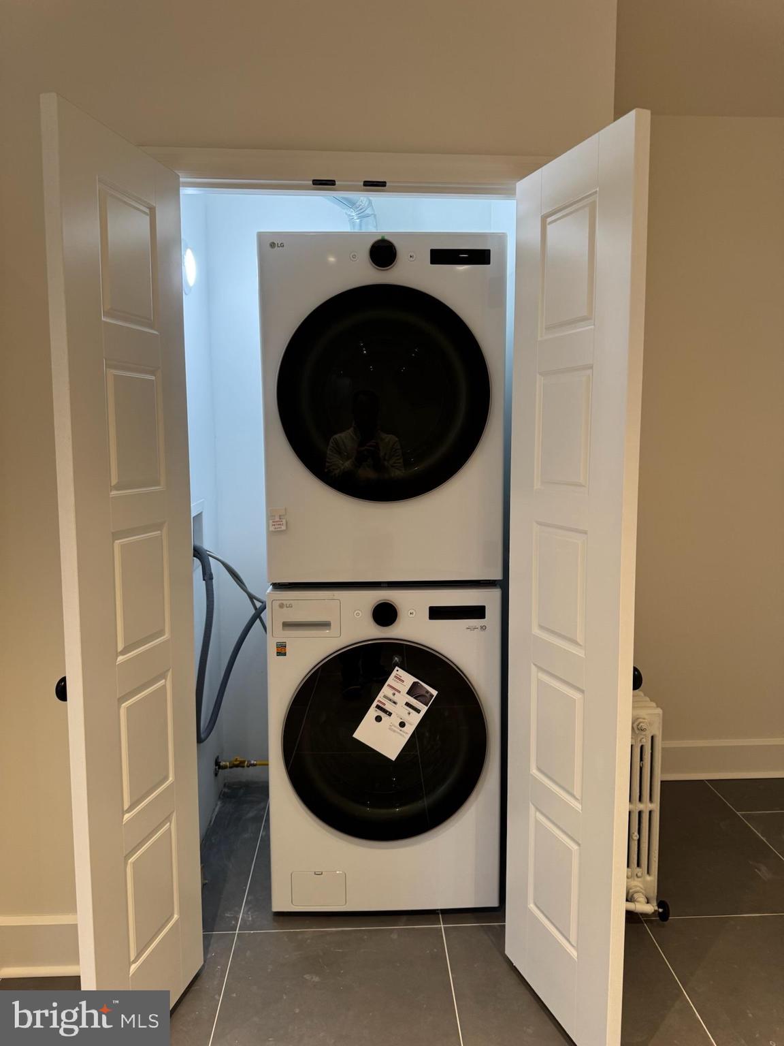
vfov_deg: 71.6
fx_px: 725
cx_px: 392
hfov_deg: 56.8
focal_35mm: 24
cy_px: 523
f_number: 1.78
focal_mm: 6.76
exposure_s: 1/60
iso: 125
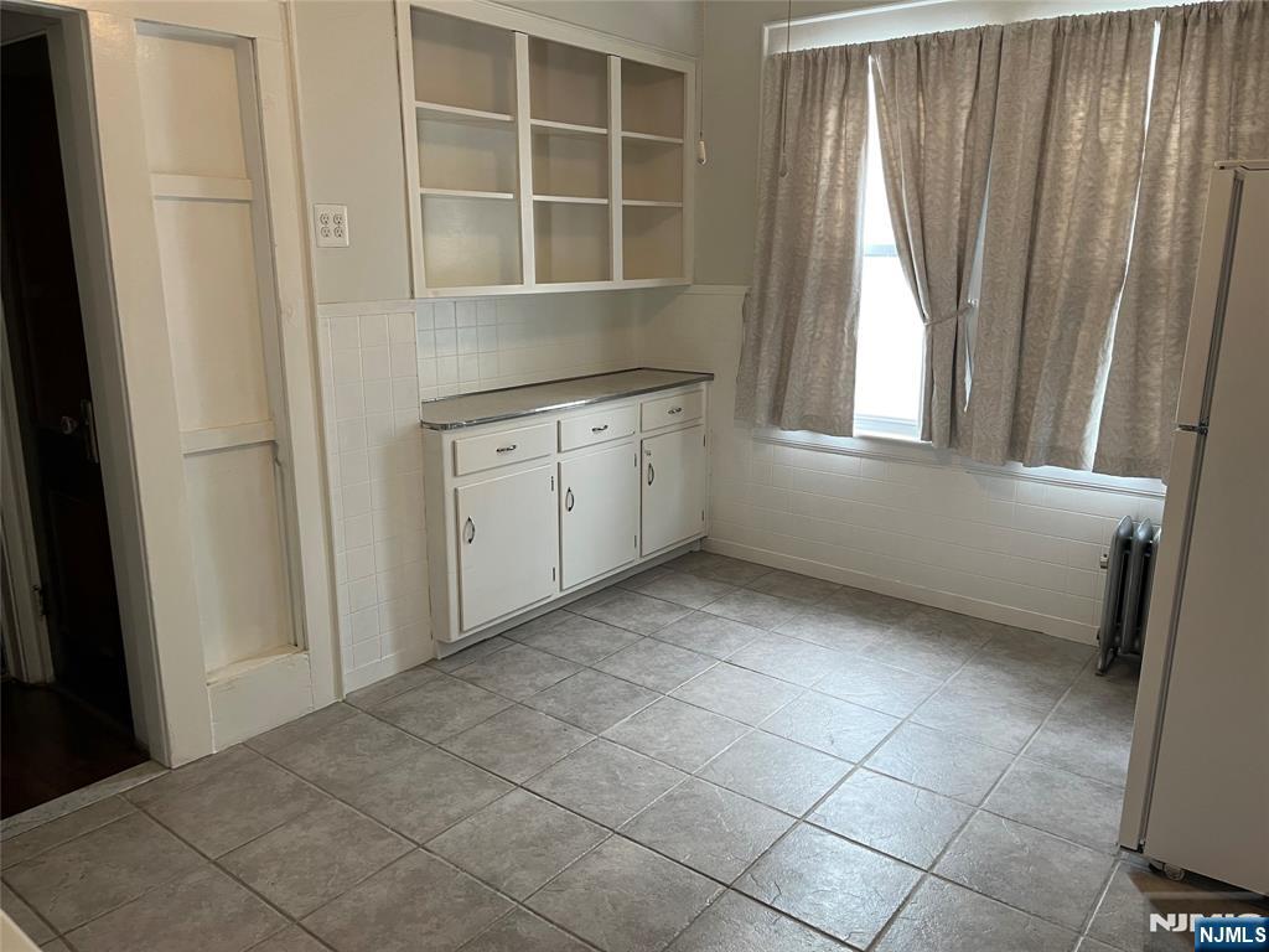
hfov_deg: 67.3
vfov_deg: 53.1
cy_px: 476
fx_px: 953
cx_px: 634
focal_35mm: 26
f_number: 1.6
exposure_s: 1/60
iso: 80
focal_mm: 5.1
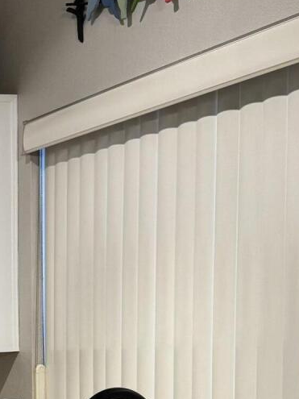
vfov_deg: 19.5
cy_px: 421
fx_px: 1118
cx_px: -159
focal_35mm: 97
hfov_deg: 14.2
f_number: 1.78
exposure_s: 1/60
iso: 250
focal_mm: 6.76
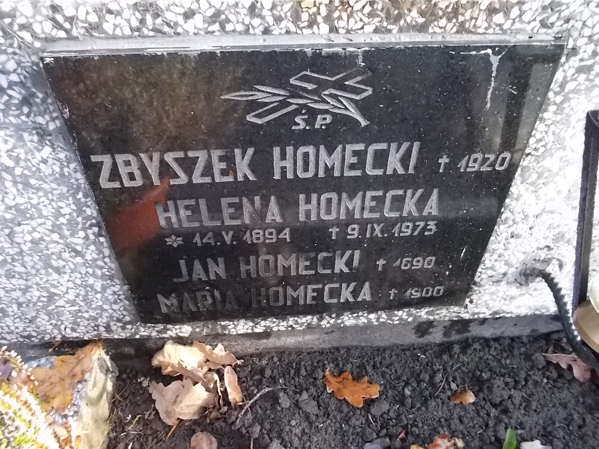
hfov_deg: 67.3
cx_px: 300
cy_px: 224
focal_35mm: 26
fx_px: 450
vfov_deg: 53.1
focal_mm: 4.6
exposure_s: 1/160
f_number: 8
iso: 400
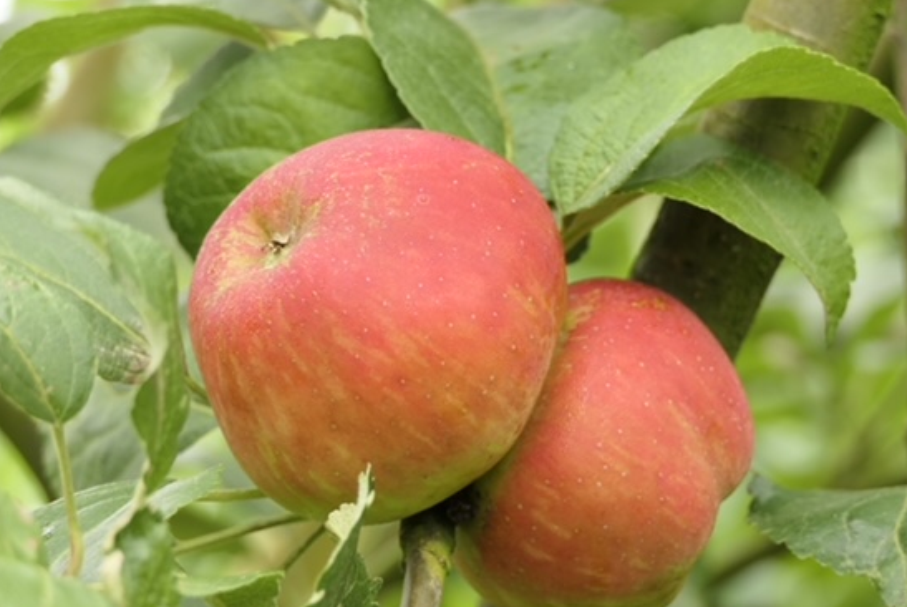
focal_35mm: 152
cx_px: 471
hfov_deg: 13.5
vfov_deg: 9.1
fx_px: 3834
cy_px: 322
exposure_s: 1/80
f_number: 4.2
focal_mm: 47.4
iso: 400
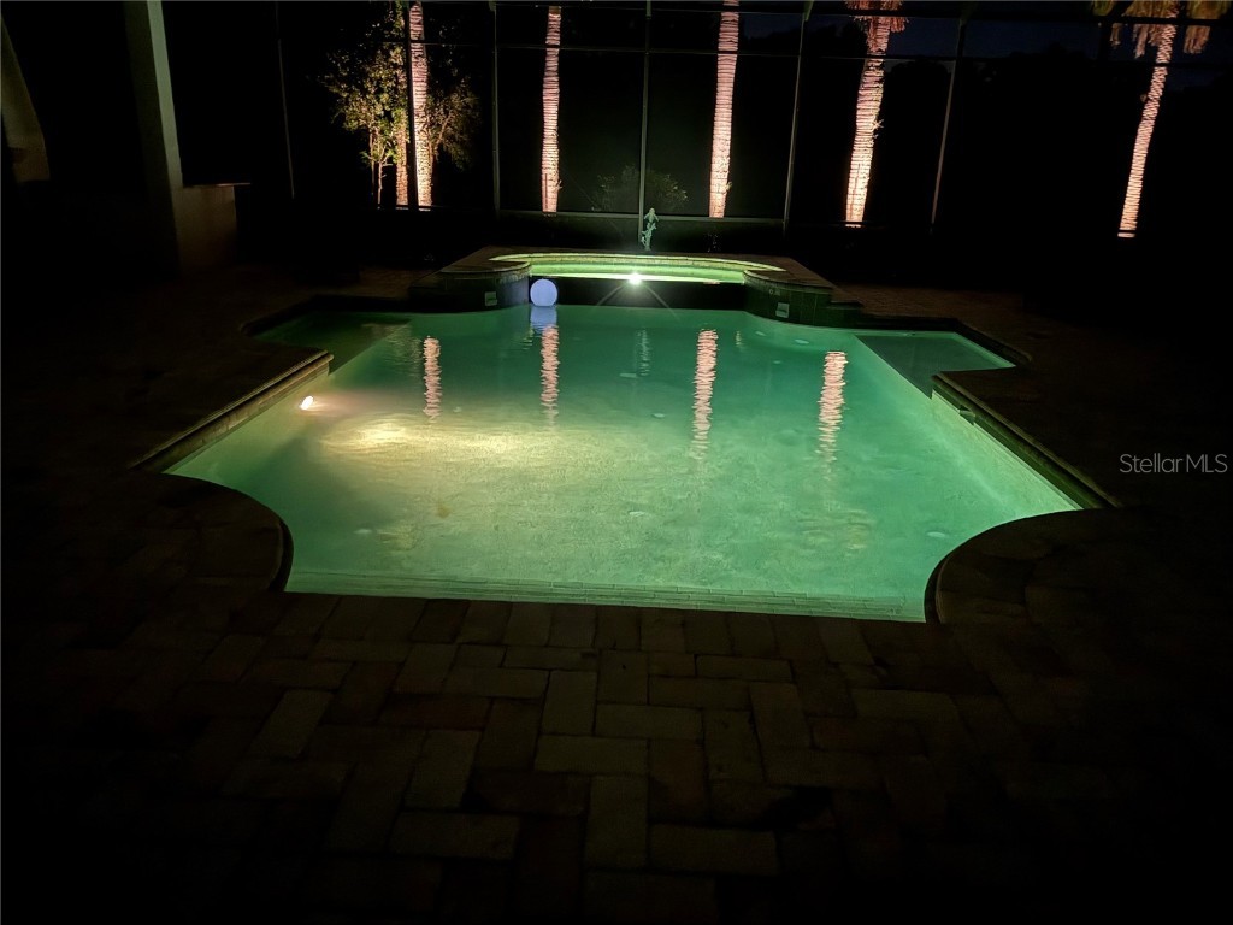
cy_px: 462
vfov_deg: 56.8
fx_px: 855
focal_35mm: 24
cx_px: 616
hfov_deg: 71.6
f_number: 1.78
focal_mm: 6.76
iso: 2000
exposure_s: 1/9
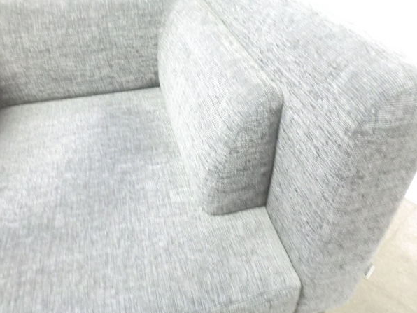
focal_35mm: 29
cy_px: 161
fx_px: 349
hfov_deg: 61.6
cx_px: 222
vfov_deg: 48.2
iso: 800
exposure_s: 1/8
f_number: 3.2
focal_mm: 4.9
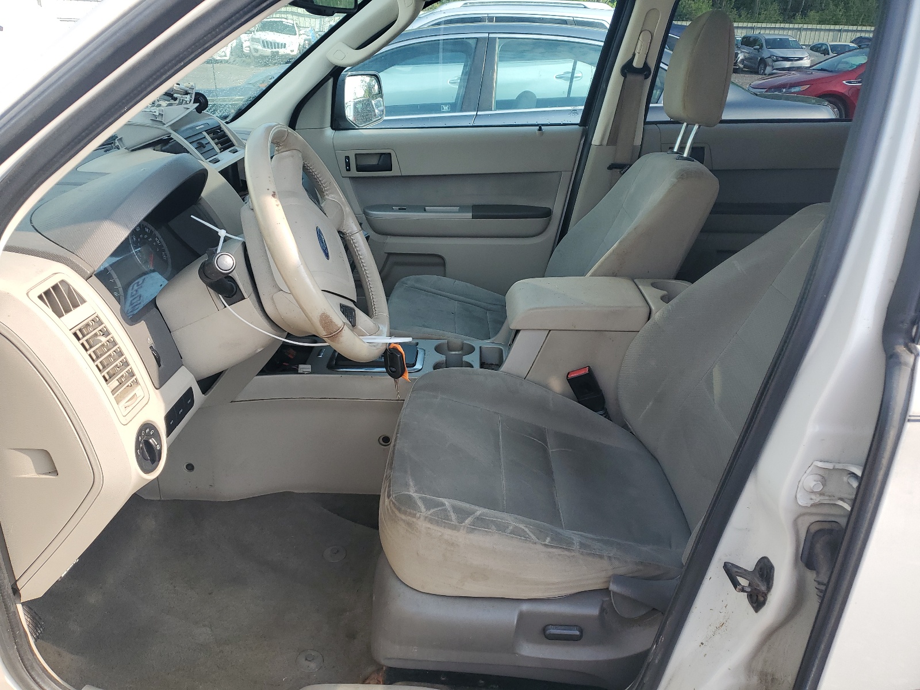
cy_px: 345
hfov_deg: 67.3
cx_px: 460
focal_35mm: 26
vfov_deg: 53.1
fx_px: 691
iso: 50
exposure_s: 1/833
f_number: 1.5
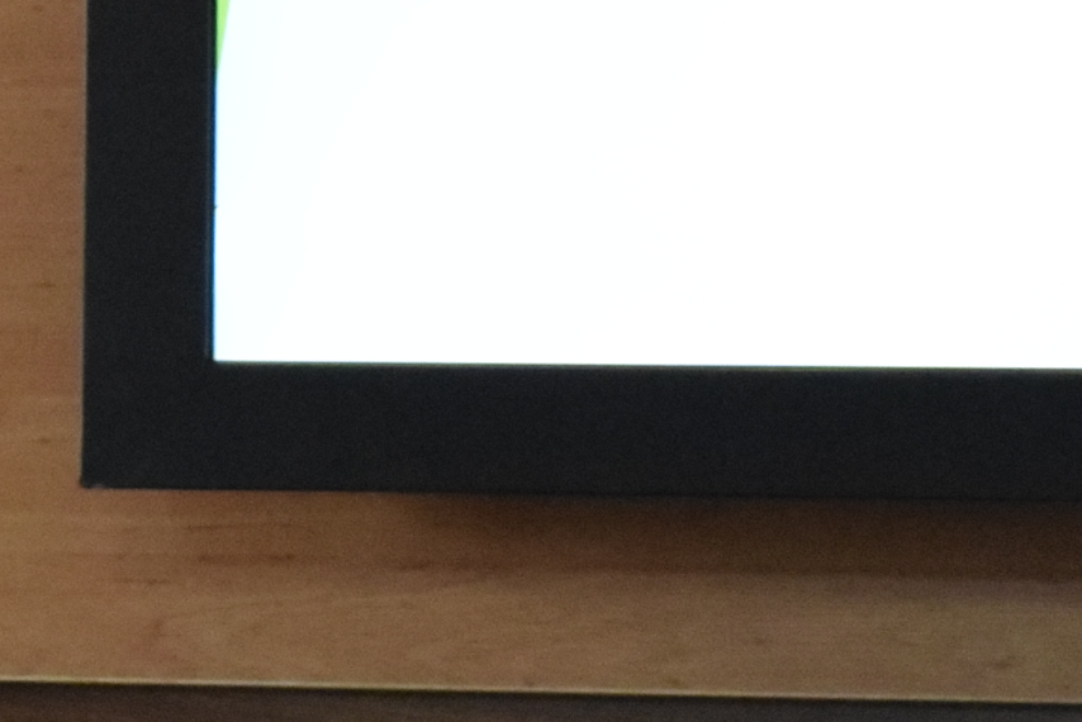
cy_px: 510
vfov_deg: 3.5
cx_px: 1384
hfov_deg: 5.2
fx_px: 11875
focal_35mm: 395
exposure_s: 1/160
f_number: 5.6
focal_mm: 50
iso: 5000
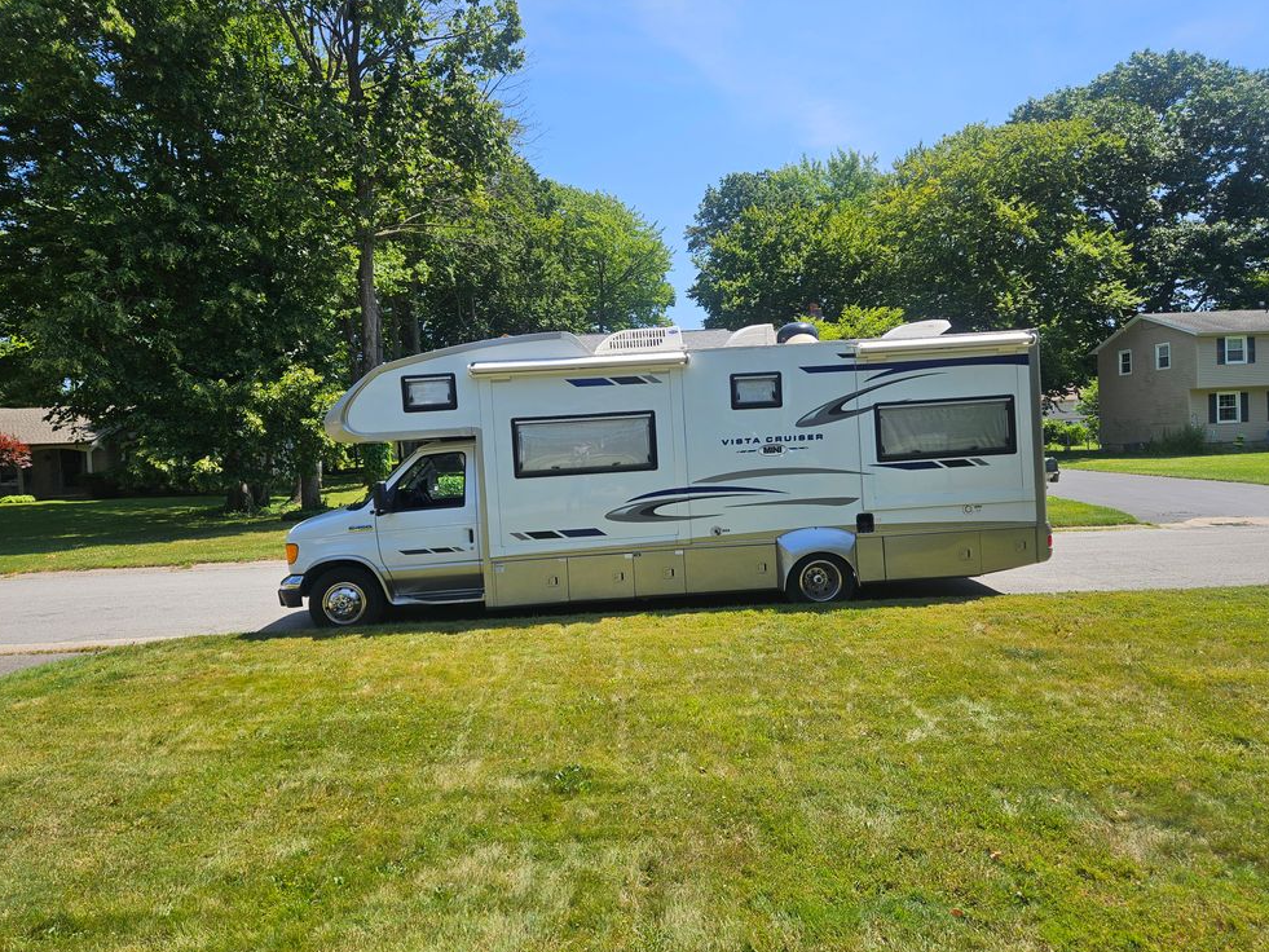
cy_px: 472
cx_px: 653
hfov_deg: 71.6
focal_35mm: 24
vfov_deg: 56.8
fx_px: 880
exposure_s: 1/1332
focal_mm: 5.4
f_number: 1.8
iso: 25
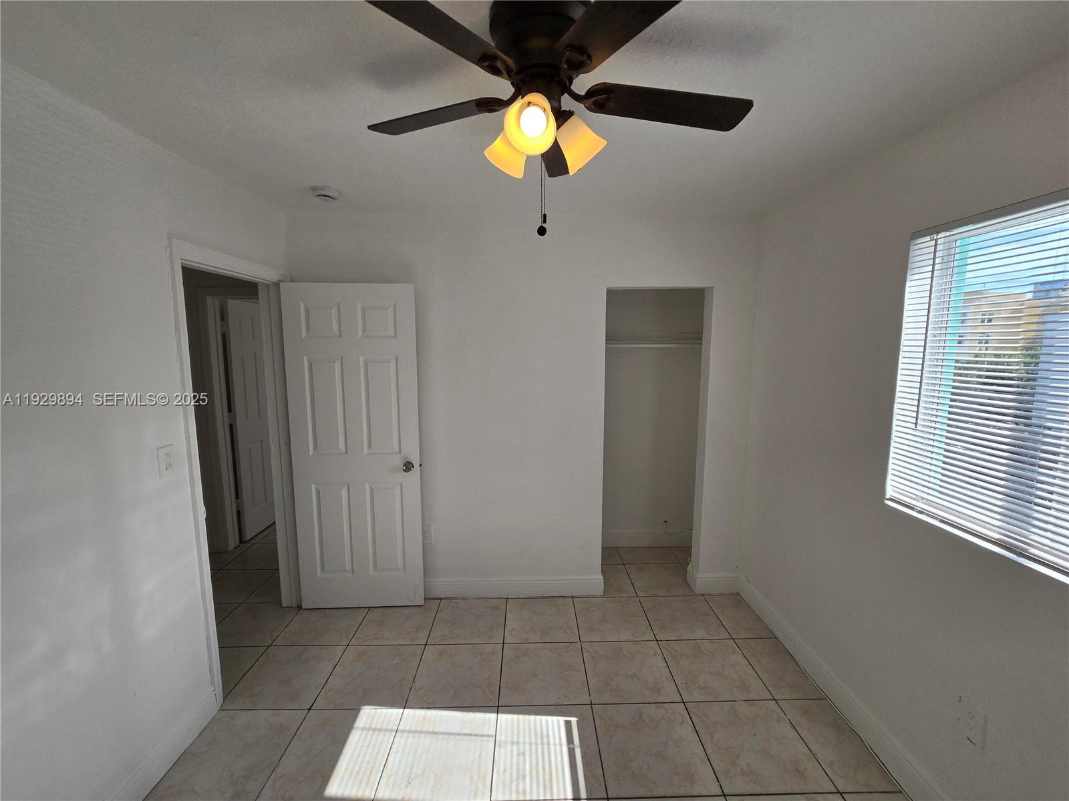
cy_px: 400
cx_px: 534
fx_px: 401
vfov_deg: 89.9
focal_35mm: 13
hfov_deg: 106.2
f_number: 2.2
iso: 100
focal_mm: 2.2
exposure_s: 1/2000
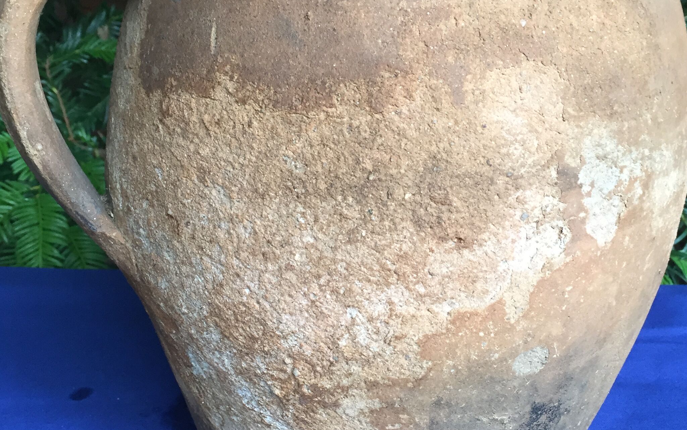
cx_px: 357
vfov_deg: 26.3
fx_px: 917
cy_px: 230
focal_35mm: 49
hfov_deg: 41.0
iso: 100
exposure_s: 1/33
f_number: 2.2
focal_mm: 4.15
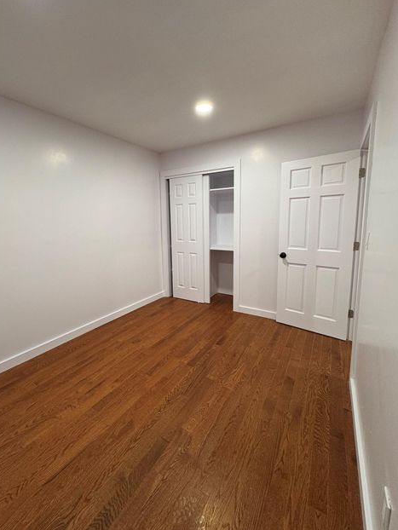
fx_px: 230
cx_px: 190
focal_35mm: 15
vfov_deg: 98.0
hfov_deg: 81.7
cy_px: 249
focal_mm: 2.22
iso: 160
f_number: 2.2
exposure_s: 1/60
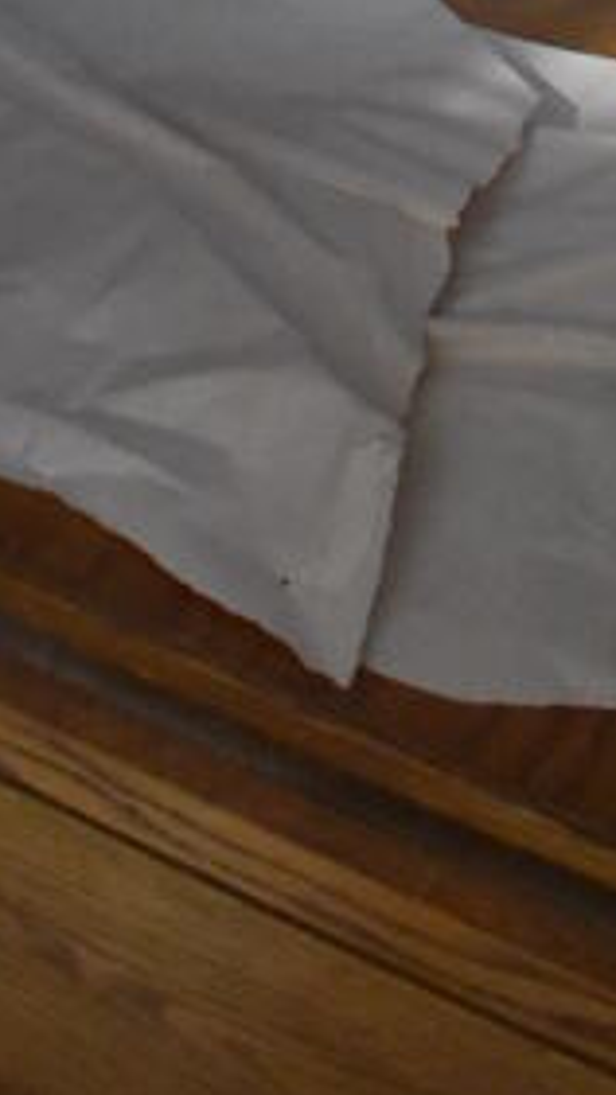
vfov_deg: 19.7
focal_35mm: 92
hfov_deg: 13.1
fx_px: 2672
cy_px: -598
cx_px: 308
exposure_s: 1/125
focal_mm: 18
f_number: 3.5
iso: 6400
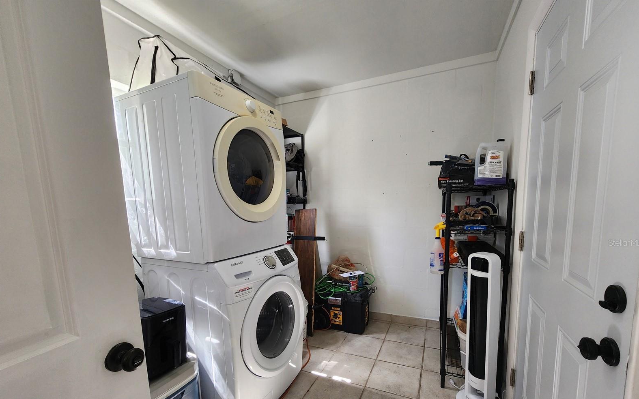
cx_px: 322
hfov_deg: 105.3
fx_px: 244
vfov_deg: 77.6
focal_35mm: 14
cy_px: 242
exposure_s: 1/60
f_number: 2.2
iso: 80
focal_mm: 2.2
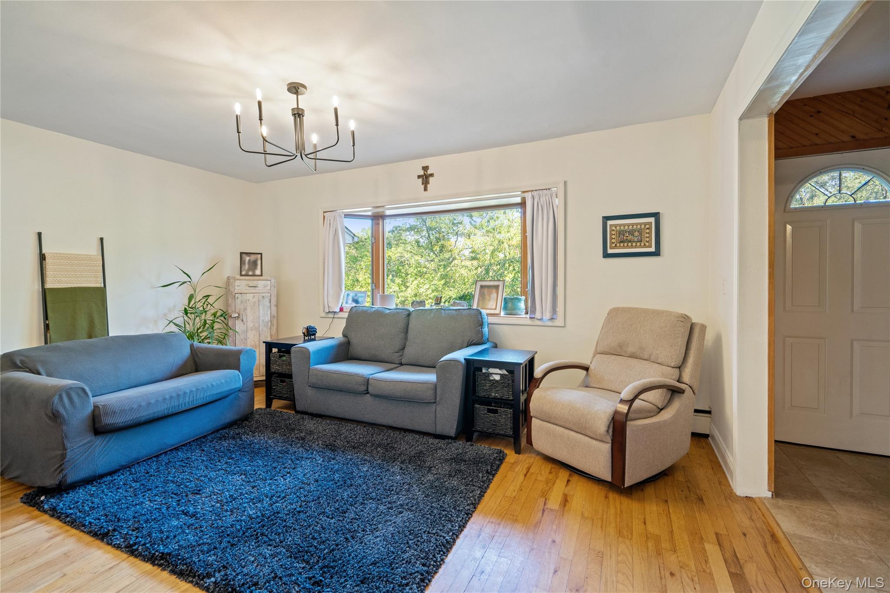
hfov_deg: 96.7
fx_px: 395
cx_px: 445
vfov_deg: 73.7
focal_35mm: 16
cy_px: 296
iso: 1000
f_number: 5.6
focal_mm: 16
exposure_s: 1/10
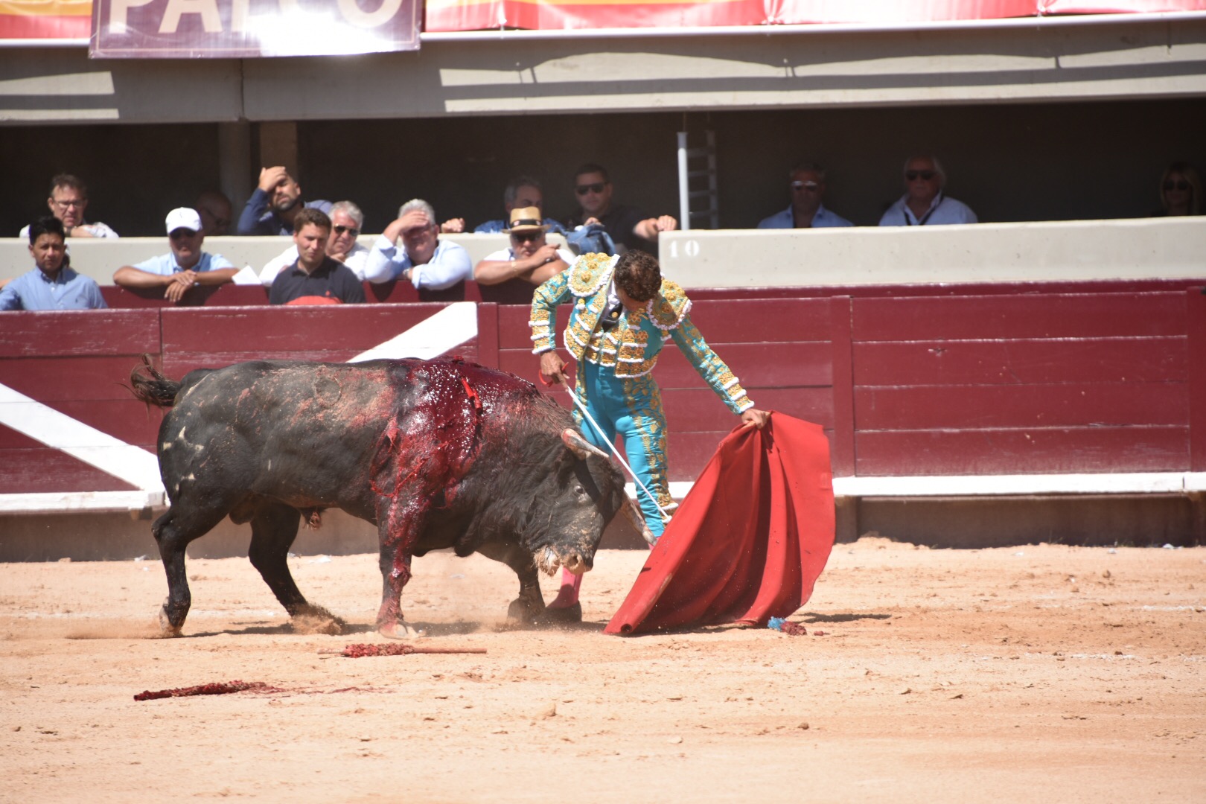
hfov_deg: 6.9
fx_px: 10049
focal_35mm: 300
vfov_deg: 4.6
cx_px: 603
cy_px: 402
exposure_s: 1/1250
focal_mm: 300
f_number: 6.3
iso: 400
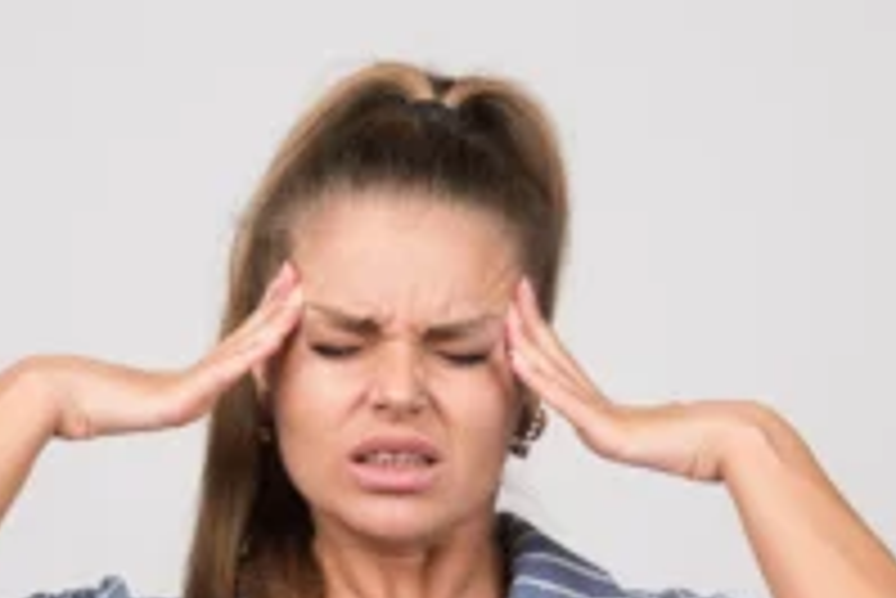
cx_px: 369
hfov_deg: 11.5
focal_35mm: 179
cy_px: 553
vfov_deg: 7.7
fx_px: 4458
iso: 200
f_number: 8
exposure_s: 1/100
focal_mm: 85
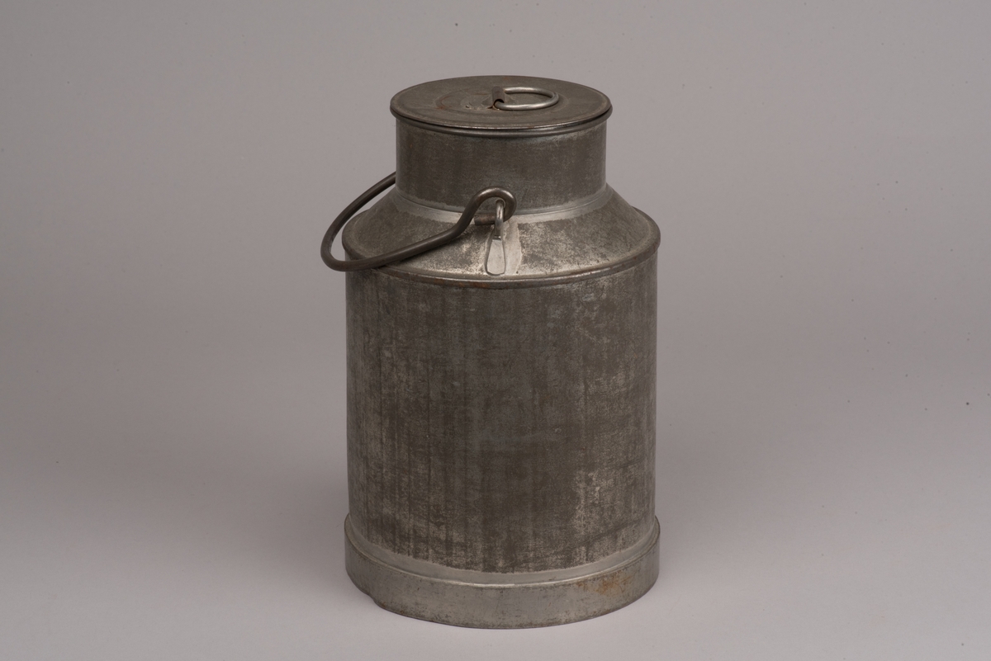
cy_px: 330
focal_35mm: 105
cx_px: 496
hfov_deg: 19.4
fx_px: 2891
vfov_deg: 13.1
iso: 400
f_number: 25
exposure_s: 1/160
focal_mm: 105
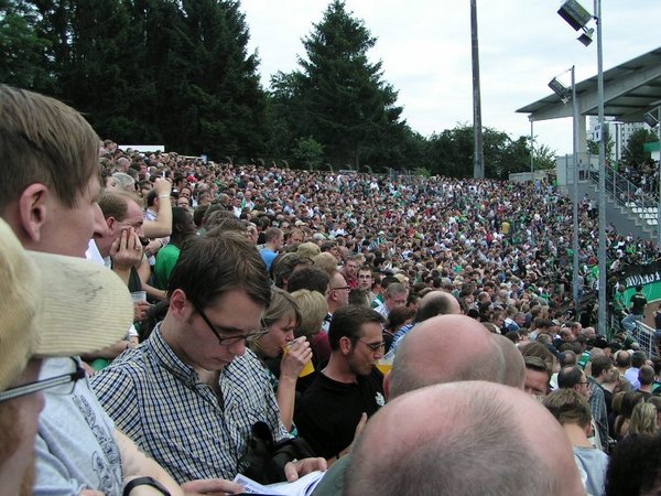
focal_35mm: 38
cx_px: 330
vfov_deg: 37.7
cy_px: 248
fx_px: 726
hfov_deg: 49.0
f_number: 4.5
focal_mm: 5.8
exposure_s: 1/160
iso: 50
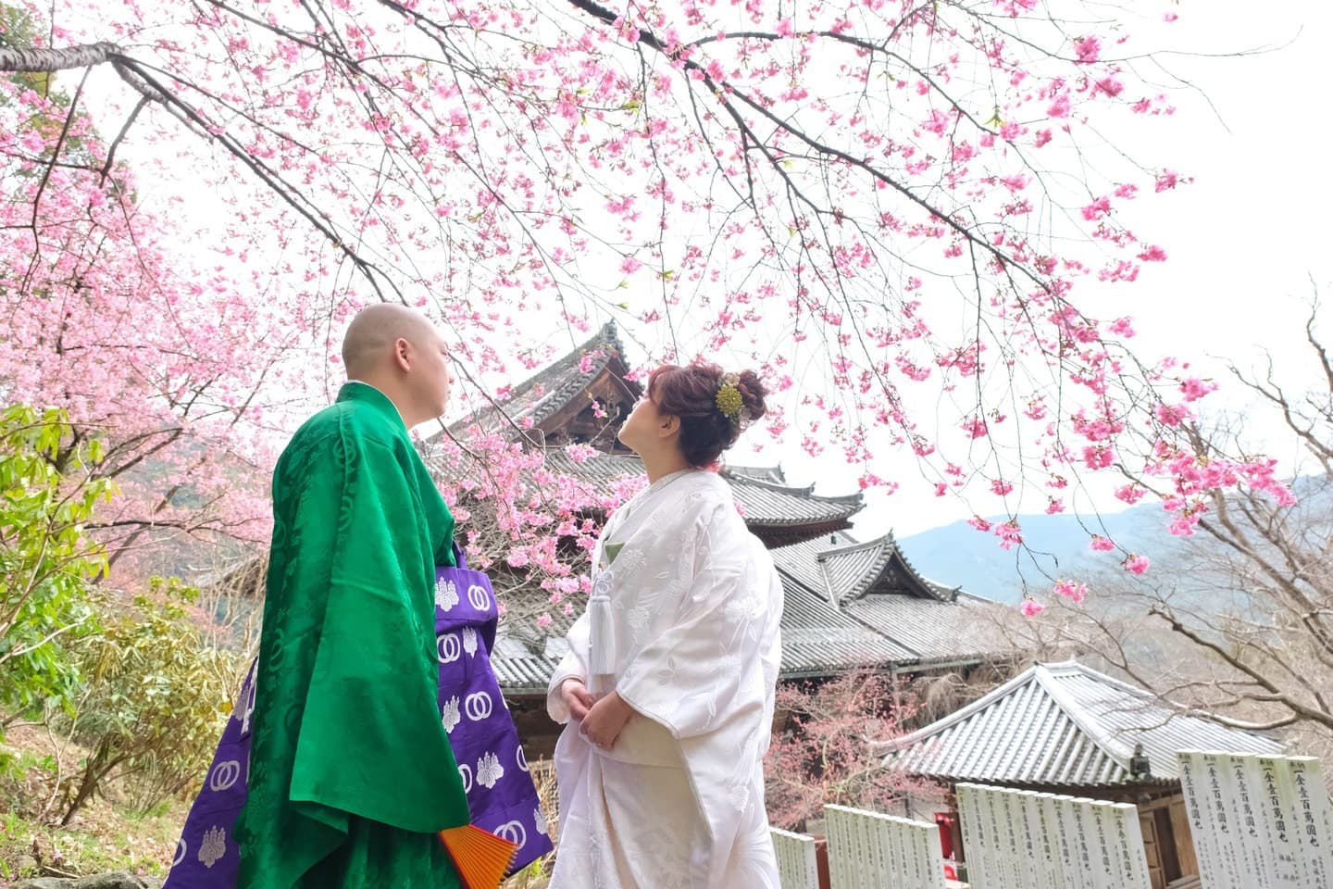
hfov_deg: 73.7
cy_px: 444
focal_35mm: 24
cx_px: 666
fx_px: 889
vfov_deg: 53.1
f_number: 6.4
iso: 1600
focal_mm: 16
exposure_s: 1/200
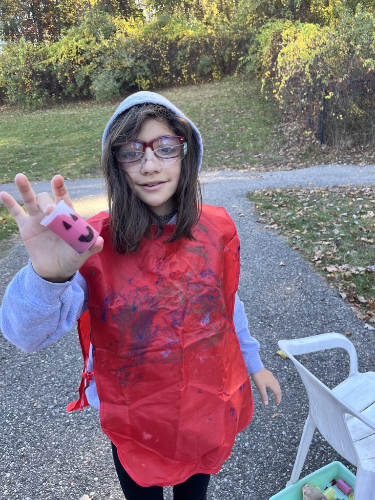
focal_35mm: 26
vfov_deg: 67.3
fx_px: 376
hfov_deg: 53.1
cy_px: 250
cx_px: 188
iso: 50
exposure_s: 1/122
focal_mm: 5.1
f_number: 1.6
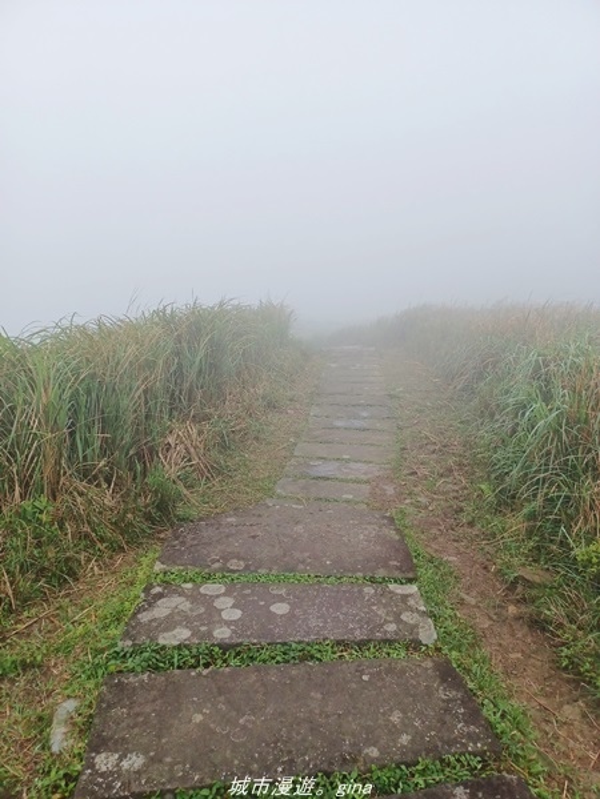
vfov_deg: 69.4
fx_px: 578
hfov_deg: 54.9
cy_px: 400
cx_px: 300
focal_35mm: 25
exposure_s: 1/119
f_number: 1.8
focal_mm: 4.6
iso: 64
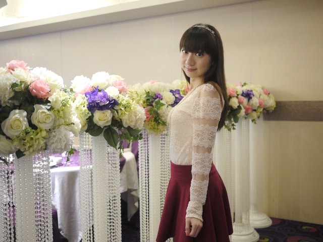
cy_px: 121
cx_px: 162
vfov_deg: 36.0
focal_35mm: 40
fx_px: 373
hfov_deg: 46.8
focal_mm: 20
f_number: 1.7
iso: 400
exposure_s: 1/25
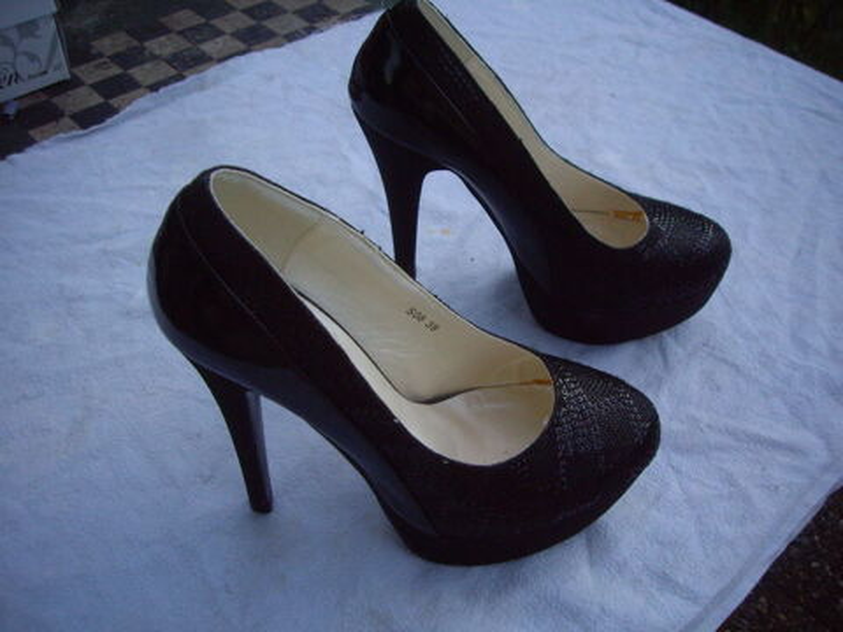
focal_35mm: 38
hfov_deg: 49.0
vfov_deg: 37.7
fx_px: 925
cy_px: 316
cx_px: 422
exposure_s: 1/30
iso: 200
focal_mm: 6.2
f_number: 2.7
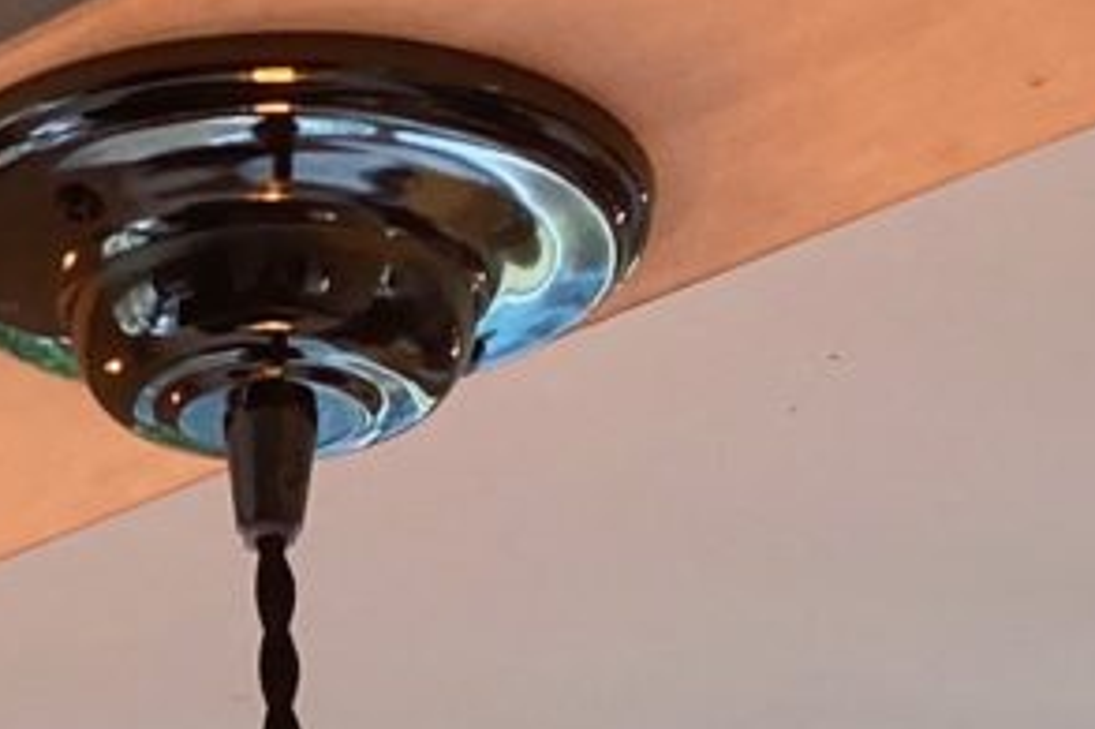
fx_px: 5046
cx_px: -146
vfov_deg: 7.8
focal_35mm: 166
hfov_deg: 12.2
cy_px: 1589
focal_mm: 4.25
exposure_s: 1/100
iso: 64
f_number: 1.8
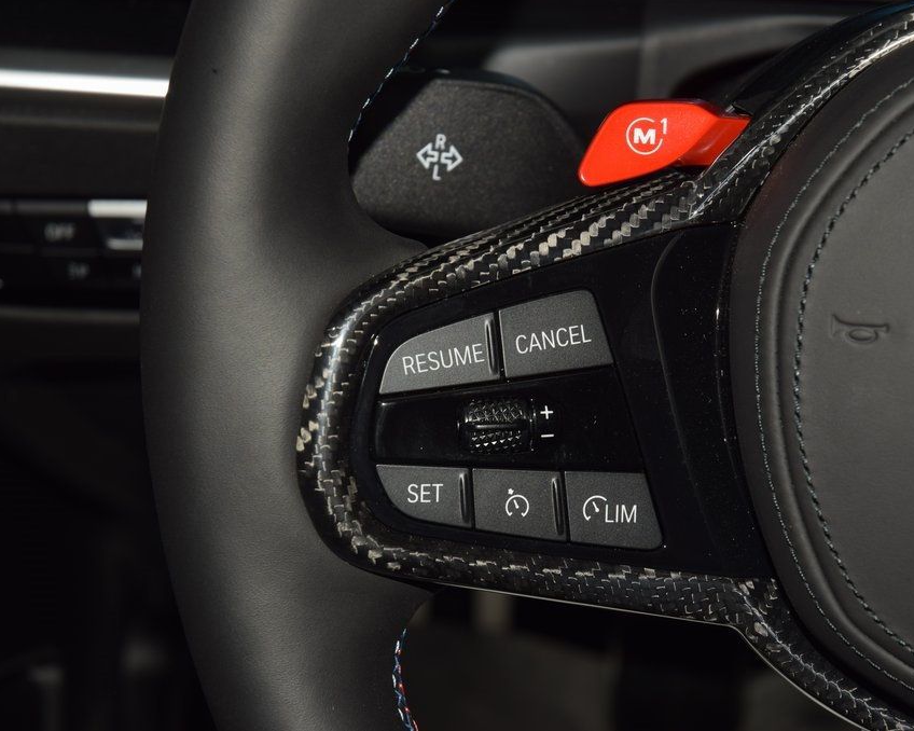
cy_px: 365
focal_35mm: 119
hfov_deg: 16.2
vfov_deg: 13.0
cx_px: 548
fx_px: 3218
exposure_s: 1/125
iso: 100
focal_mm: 70
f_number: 8
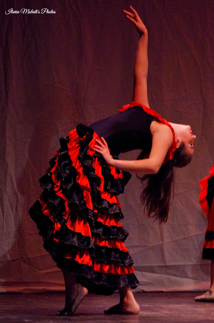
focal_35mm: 240
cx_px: 107
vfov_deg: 8.6
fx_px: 2146
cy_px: 162
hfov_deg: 5.7
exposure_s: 1/80
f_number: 5.6
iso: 800
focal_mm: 160
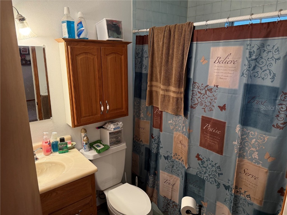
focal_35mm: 24
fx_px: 199
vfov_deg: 56.8
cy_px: 108
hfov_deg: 71.6
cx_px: 144
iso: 250
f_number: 1.78
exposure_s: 1/60
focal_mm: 6.76
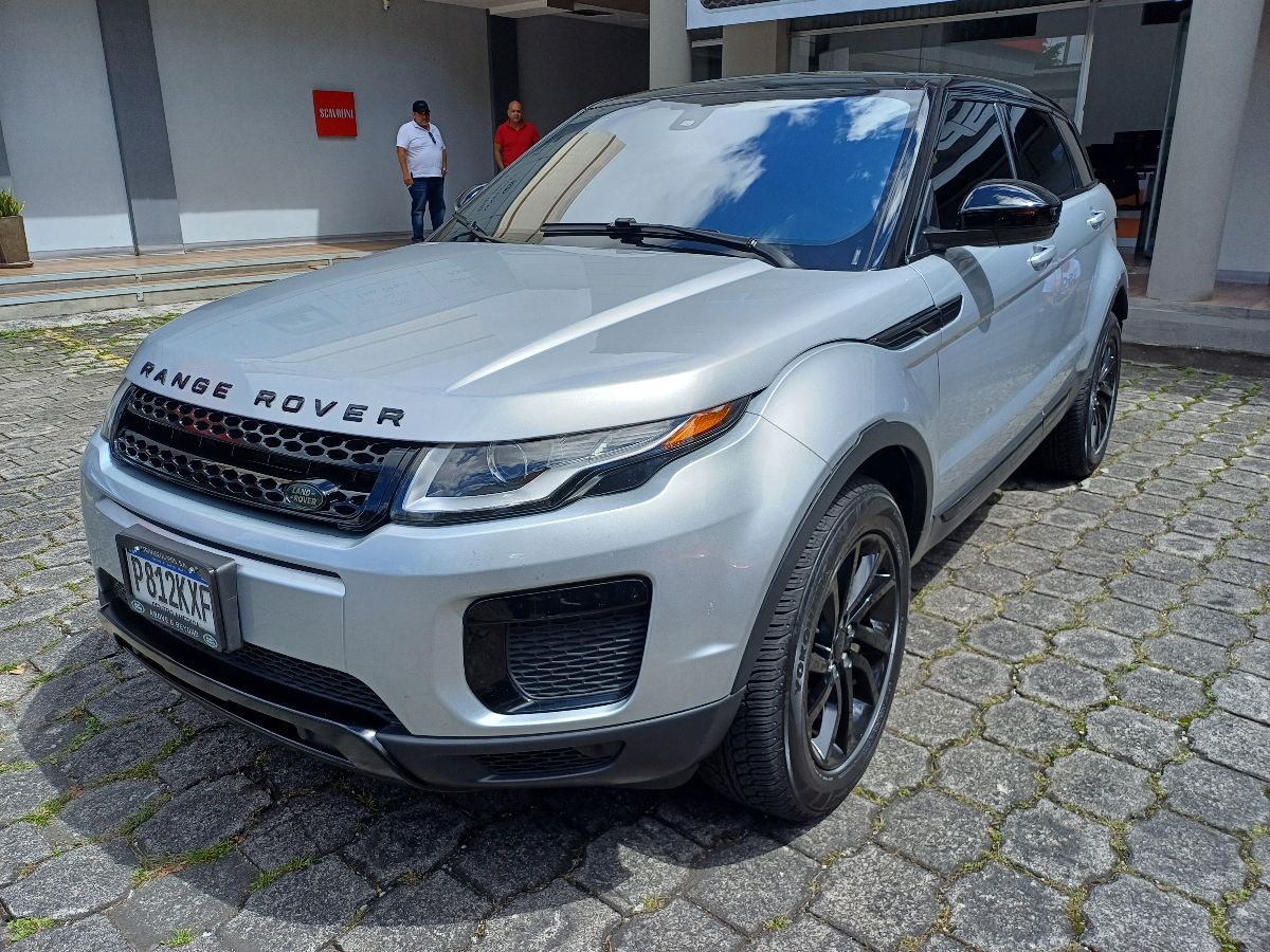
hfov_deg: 69.4
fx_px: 917
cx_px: 635
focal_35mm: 25
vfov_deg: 54.9
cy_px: 476
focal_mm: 4.65
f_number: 1.8
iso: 50
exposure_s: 1/1024
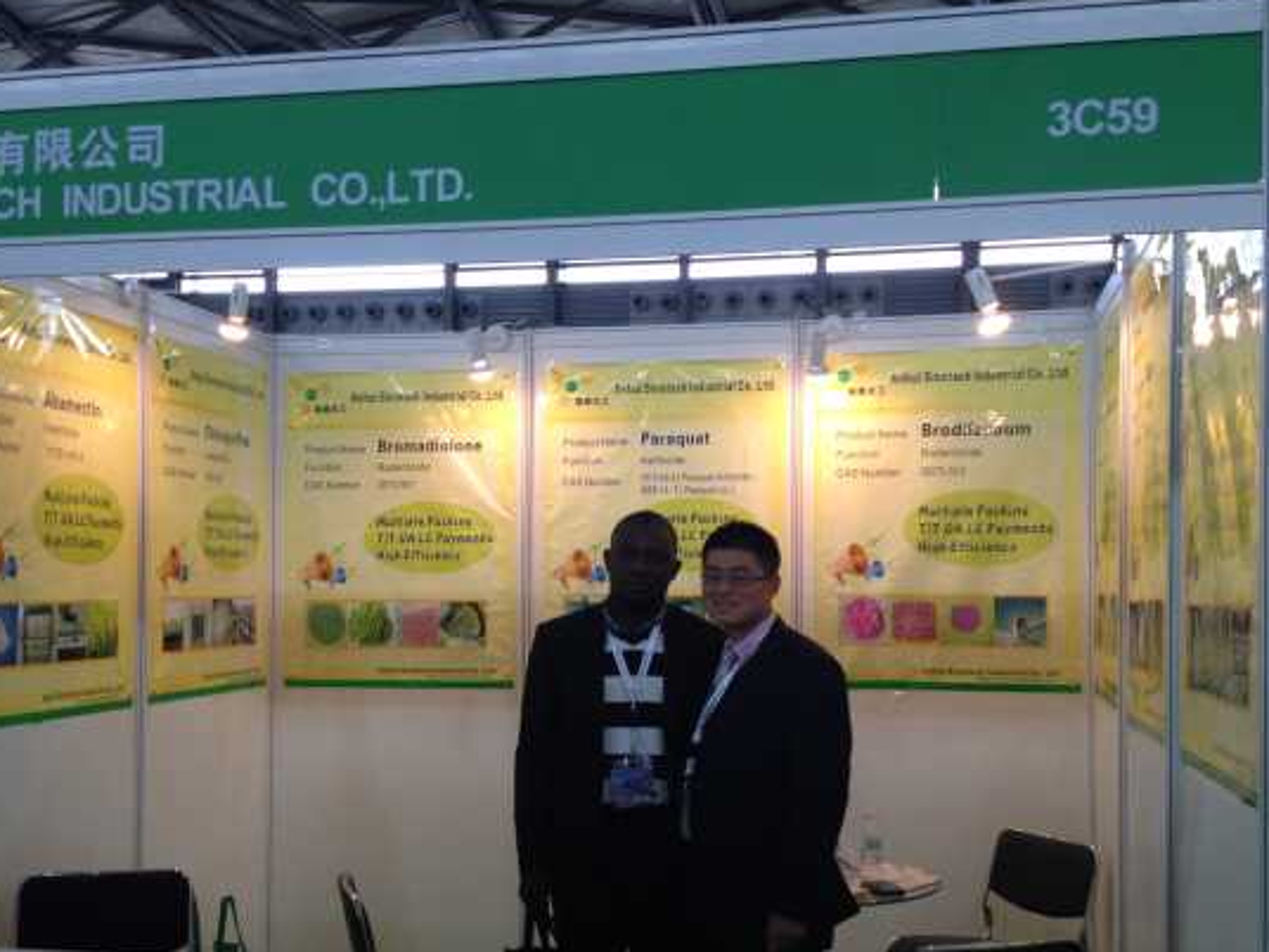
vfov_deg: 30.8
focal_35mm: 47
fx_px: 1723
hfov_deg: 40.4
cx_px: 611
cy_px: 575
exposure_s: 1/40
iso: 50
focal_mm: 4.28
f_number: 2.4
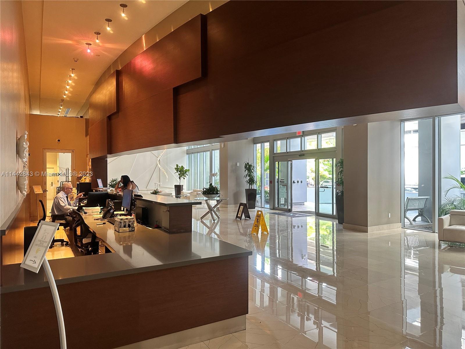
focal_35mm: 24
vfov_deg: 56.8
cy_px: 174
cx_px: 232
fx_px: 322
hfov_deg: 71.6
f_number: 1.78
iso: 250
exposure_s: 1/60
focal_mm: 6.86
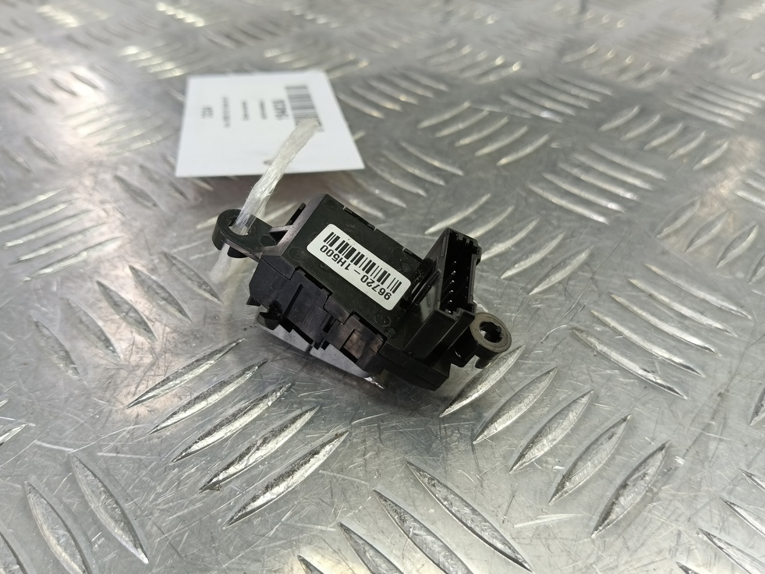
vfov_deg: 56.8
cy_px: 287
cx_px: 375
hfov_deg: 71.6
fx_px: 530
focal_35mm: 24
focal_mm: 4.11
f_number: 1.6
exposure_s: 1/50
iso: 134
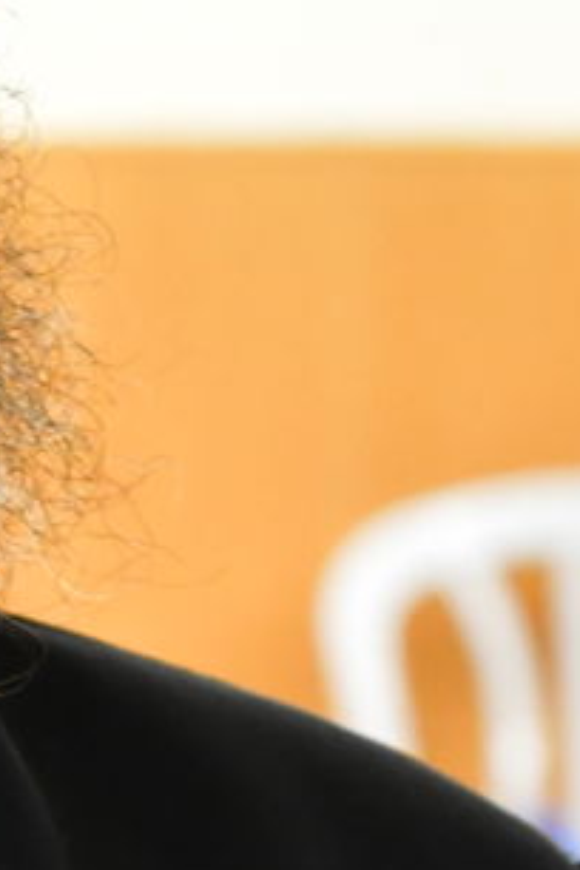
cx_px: -552
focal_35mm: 515
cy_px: 1416
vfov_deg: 4.0
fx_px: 12445
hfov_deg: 2.7
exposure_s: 1/100
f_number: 5.6
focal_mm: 75
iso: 2000
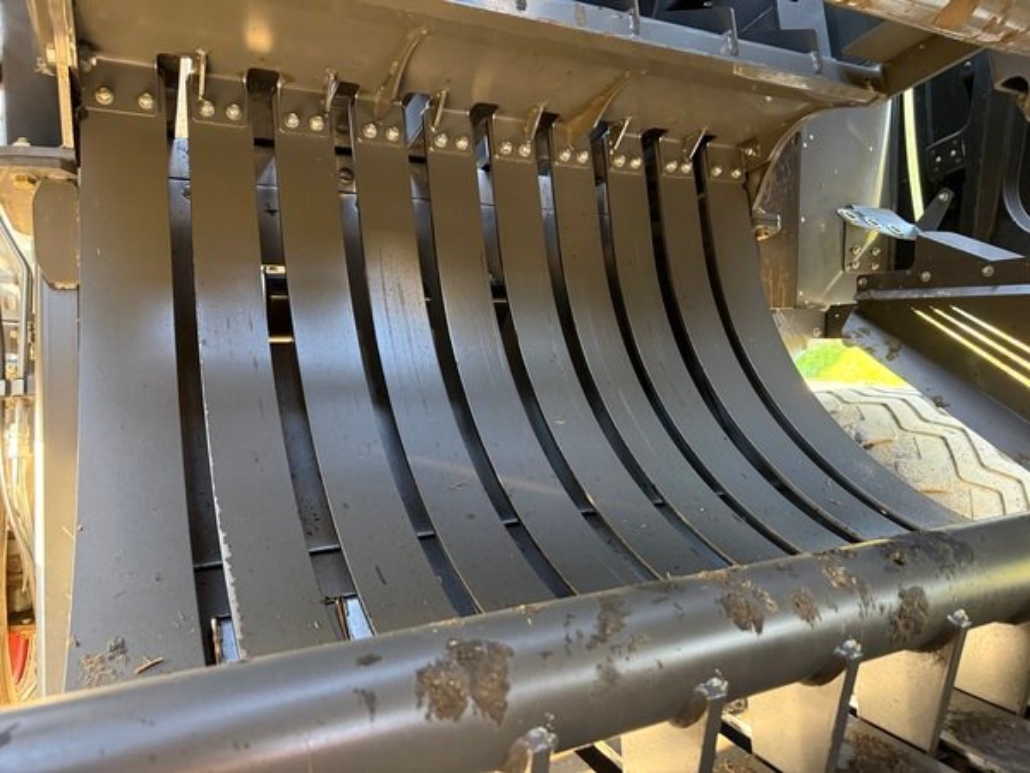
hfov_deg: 71.6
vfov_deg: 56.8
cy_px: 386
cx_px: 515
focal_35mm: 24
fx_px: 714
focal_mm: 6.76
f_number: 1.78
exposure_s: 1/60
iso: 500
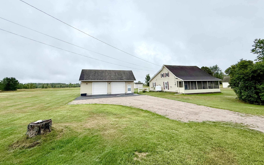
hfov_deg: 101.5
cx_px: 133
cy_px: 68
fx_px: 108
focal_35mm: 15
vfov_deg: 74.1
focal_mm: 2.22
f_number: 2.2
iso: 50
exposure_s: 1/2165
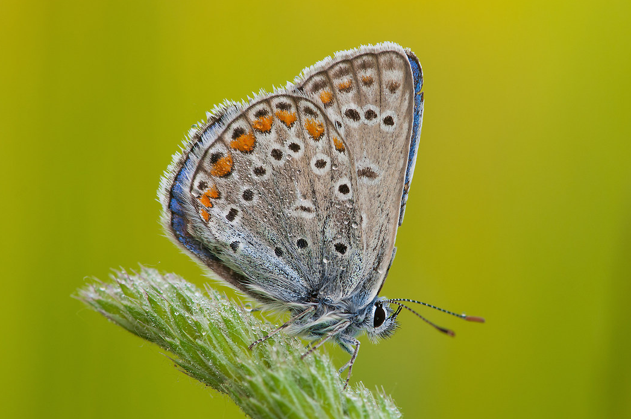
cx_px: 359
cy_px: 199
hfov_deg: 11.4
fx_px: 3161
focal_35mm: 181
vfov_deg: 7.6
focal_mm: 105
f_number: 11
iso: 200
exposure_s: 1/50
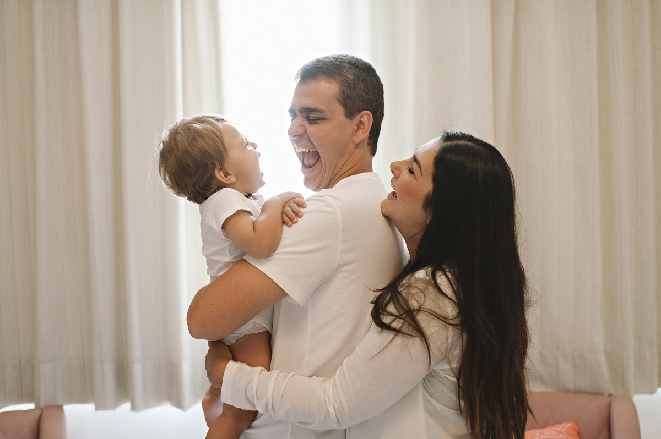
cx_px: 330
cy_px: 220
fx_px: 642
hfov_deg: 54.5
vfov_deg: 37.8
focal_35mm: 35
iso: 800
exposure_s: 1/160
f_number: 2.2
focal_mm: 35
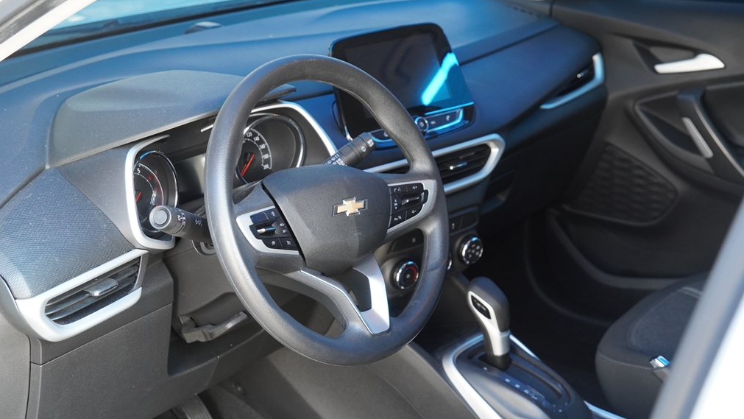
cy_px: 220
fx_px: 1036
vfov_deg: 22.8
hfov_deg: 39.5
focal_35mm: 53
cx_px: 375
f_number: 4
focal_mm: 33
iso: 1000
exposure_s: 1/160
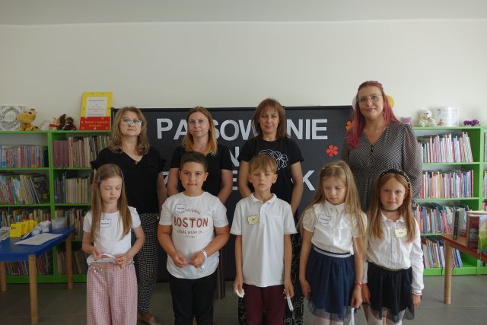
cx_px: 244
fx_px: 325
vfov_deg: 53.2
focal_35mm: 24
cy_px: 162
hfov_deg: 73.7
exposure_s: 1/100
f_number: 2.8
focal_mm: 8.8
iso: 125
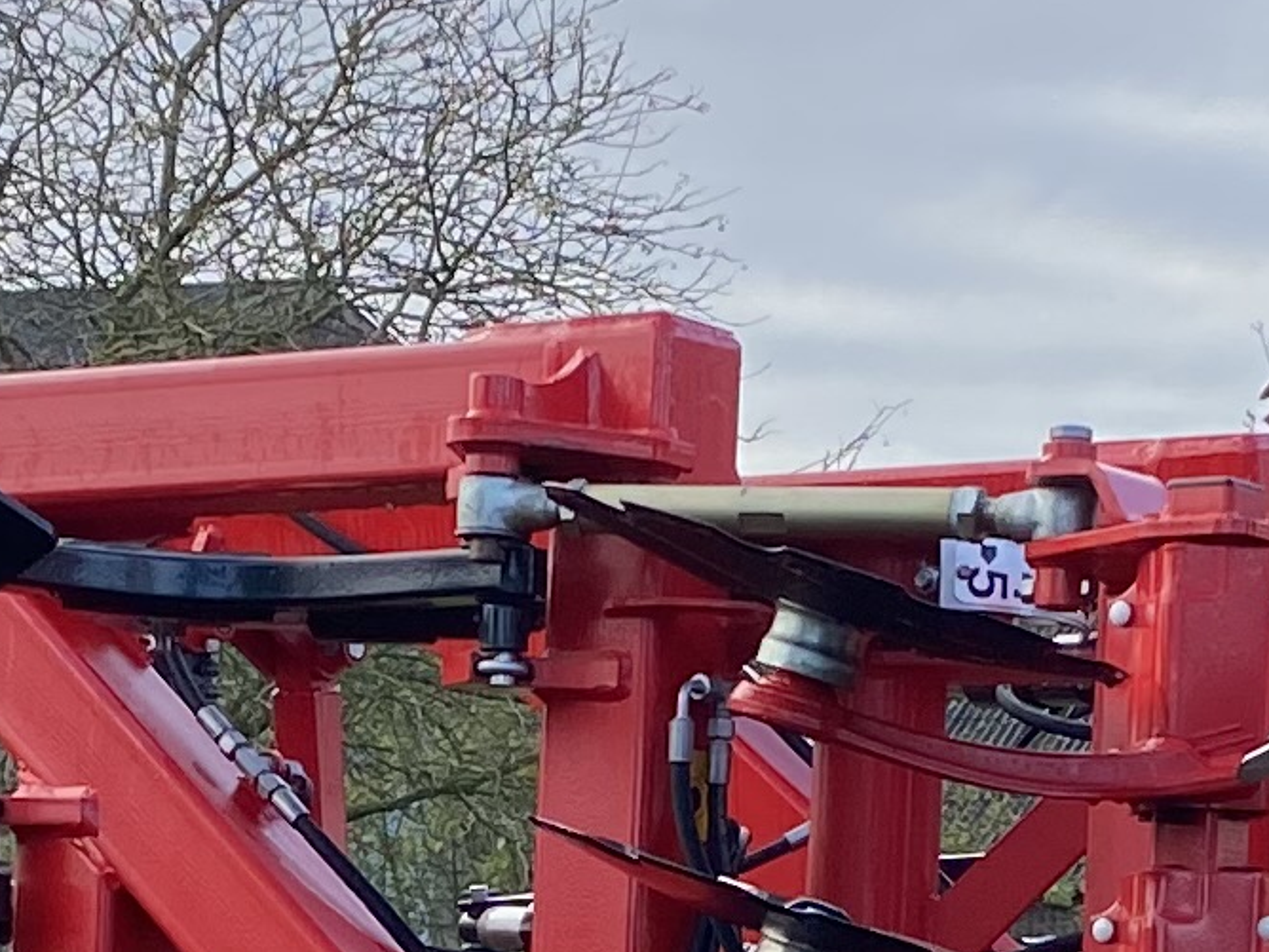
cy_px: 1570
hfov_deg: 12.6
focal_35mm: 157
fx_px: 5756
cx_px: 762
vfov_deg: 9.1
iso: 32
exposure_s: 1/738
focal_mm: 4.25
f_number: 1.8
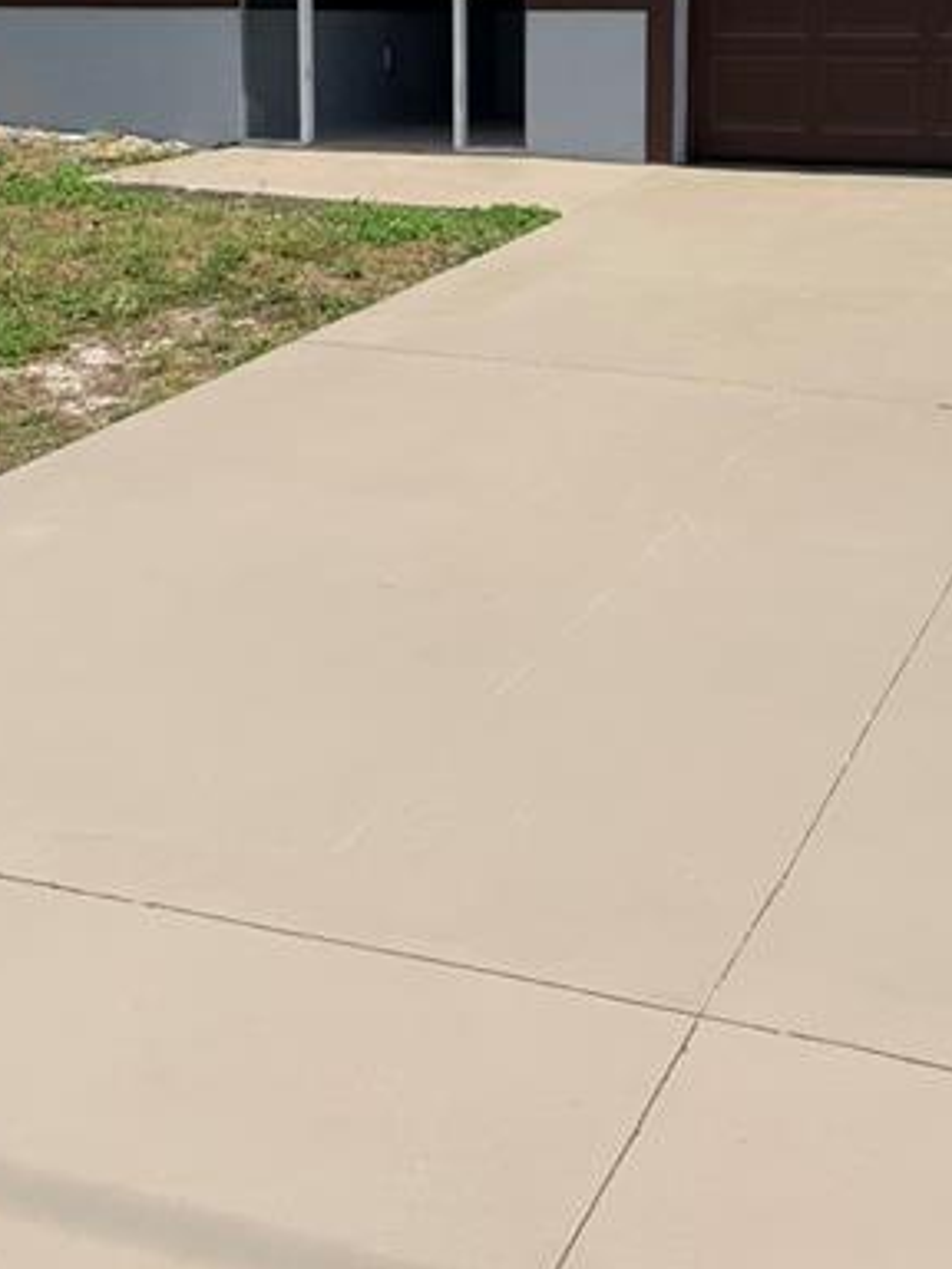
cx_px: 536
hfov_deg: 28.0
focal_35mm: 52
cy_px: 218
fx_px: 1907
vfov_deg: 35.4
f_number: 1.8
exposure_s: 1/2994
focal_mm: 4.25
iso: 25
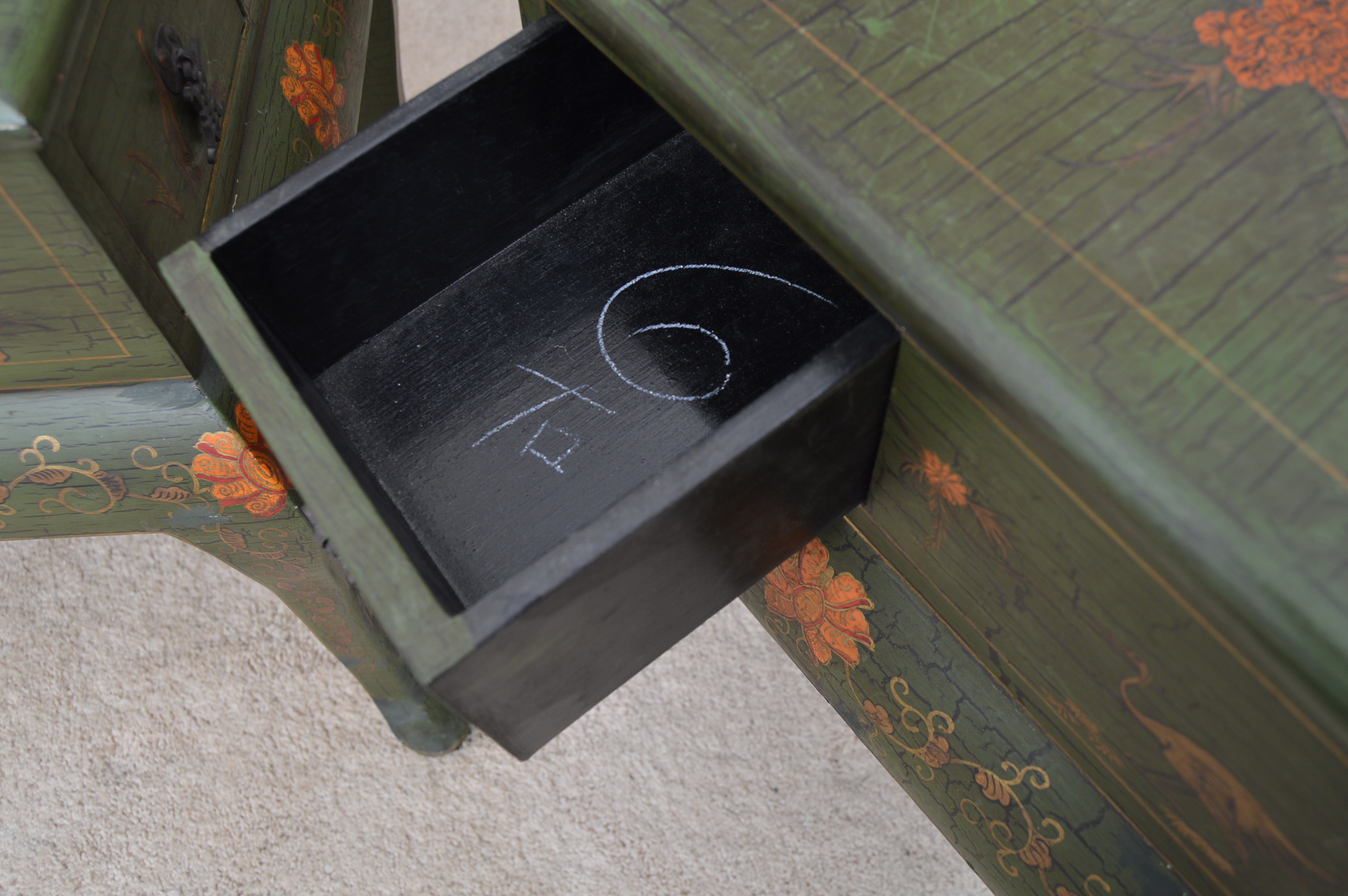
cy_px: 448
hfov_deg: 62.0
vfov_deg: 43.5
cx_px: 674
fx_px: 1122
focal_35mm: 30
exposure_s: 1/160
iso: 200
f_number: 5
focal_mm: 20
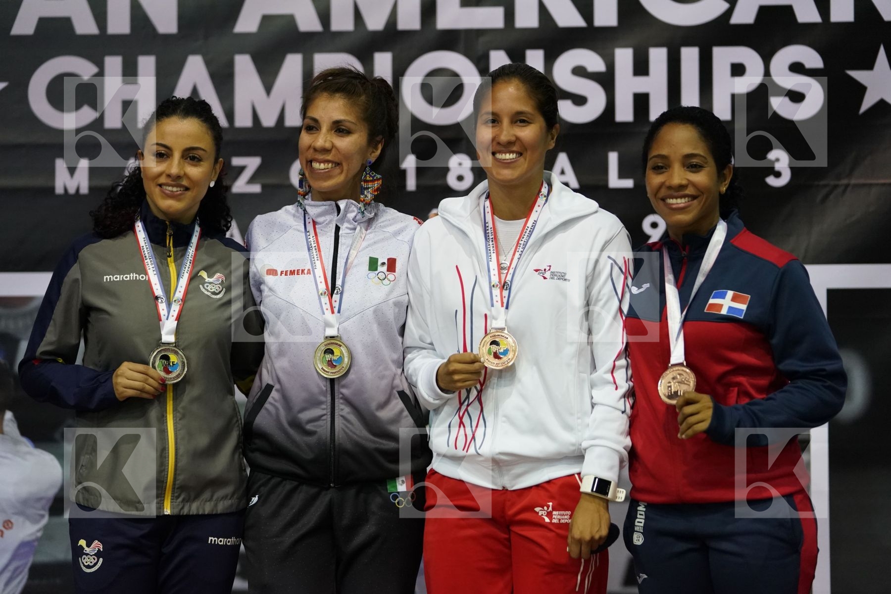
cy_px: 297
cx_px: 446
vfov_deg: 12.0
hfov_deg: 17.9
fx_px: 2821
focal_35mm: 114
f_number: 3.2
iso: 5000
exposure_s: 1/250
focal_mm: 114
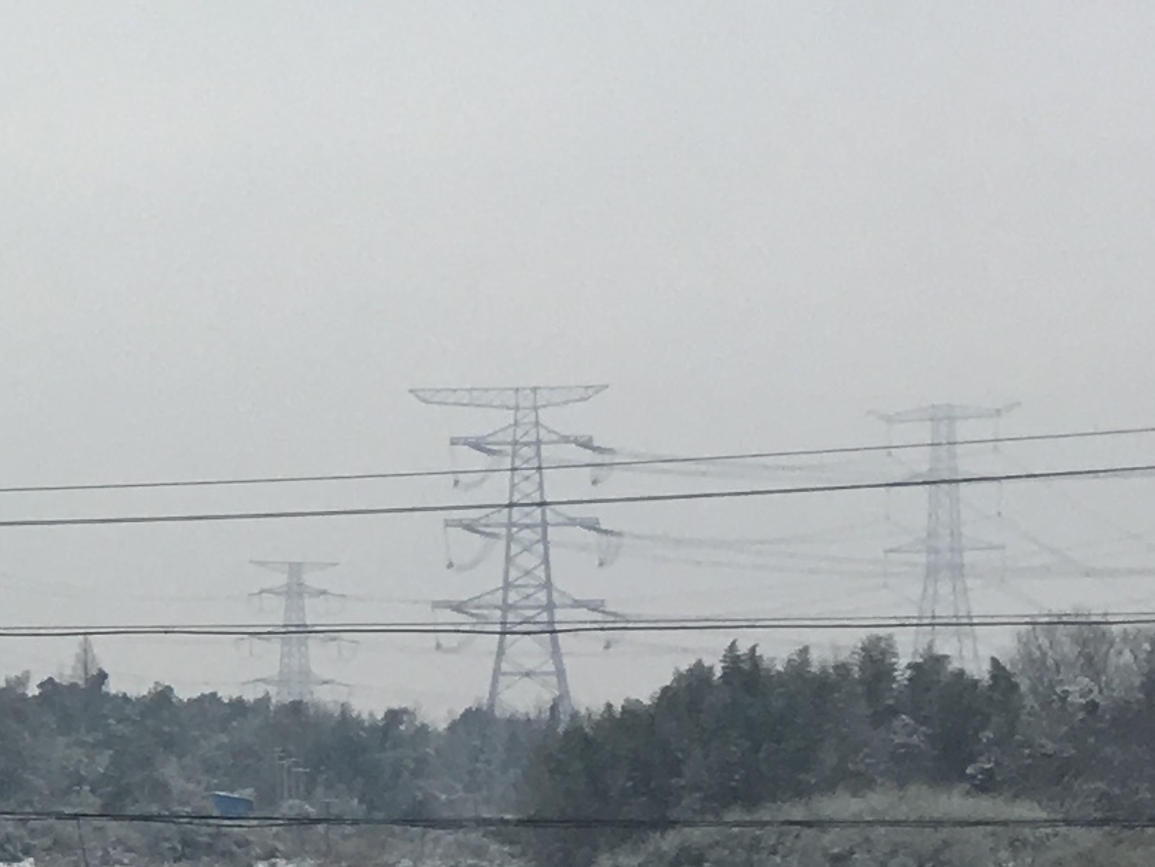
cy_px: 603
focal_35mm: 139
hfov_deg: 12.5
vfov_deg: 10.7
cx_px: -1141
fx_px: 4639
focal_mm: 4.15
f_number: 2.2
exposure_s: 1/810
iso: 25
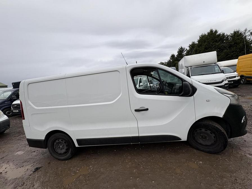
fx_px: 102
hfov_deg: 102.1
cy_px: 94
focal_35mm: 14
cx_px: 126
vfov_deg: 85.7
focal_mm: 2.22
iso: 40
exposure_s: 1/270
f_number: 2.2
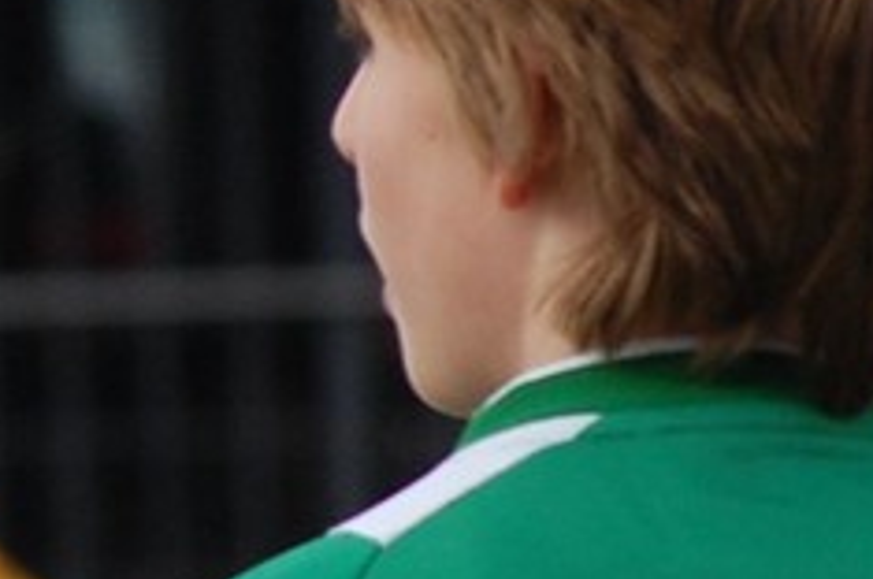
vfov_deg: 1.7
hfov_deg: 2.6
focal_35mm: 797
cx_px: -390
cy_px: 791
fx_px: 19300
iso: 400
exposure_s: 1/640
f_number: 5
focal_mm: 122
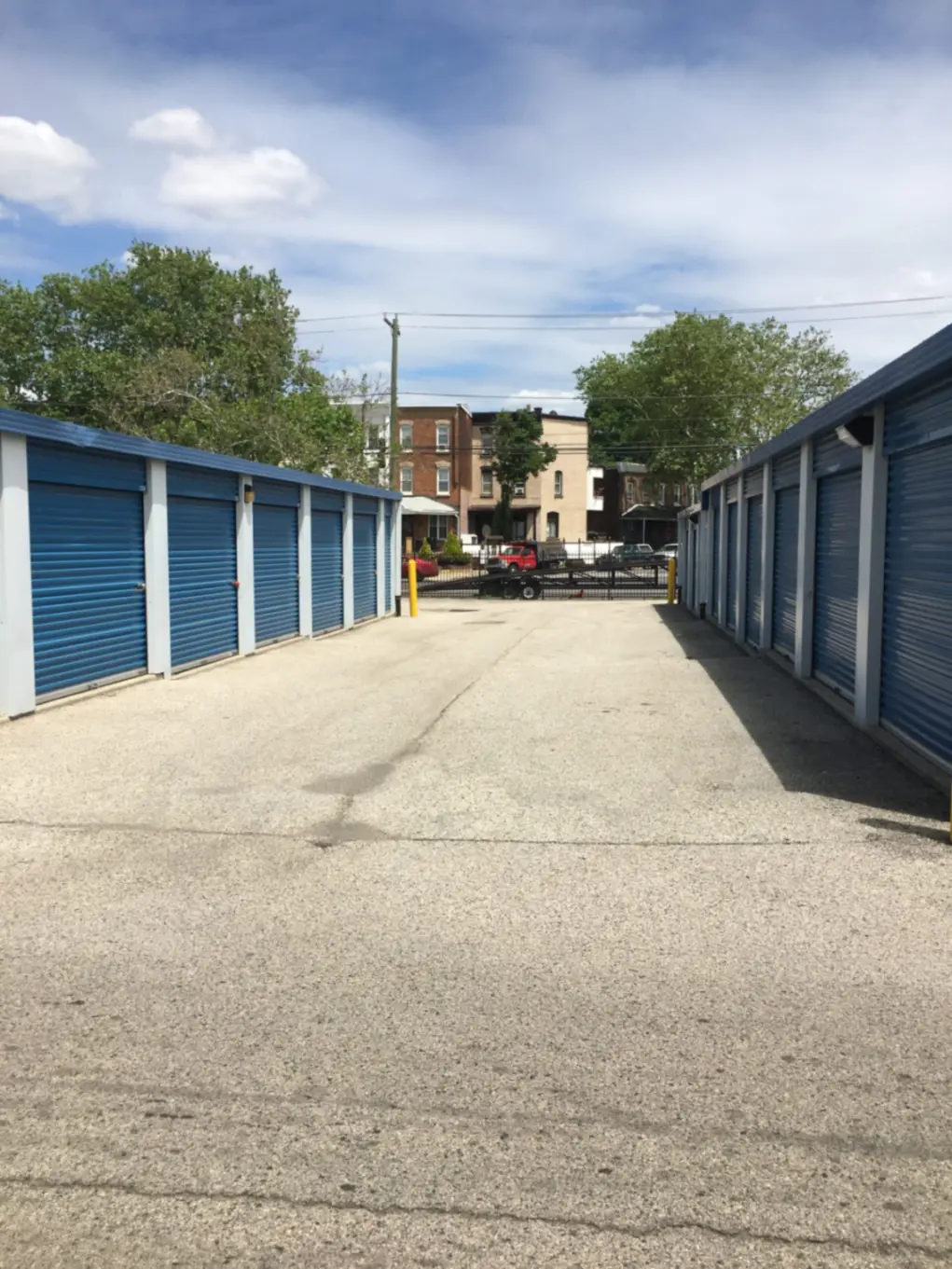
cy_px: 634
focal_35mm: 29
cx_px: 476
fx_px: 1063
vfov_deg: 61.7
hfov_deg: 48.2
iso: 25
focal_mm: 4.15
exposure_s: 1/2747
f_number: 2.2
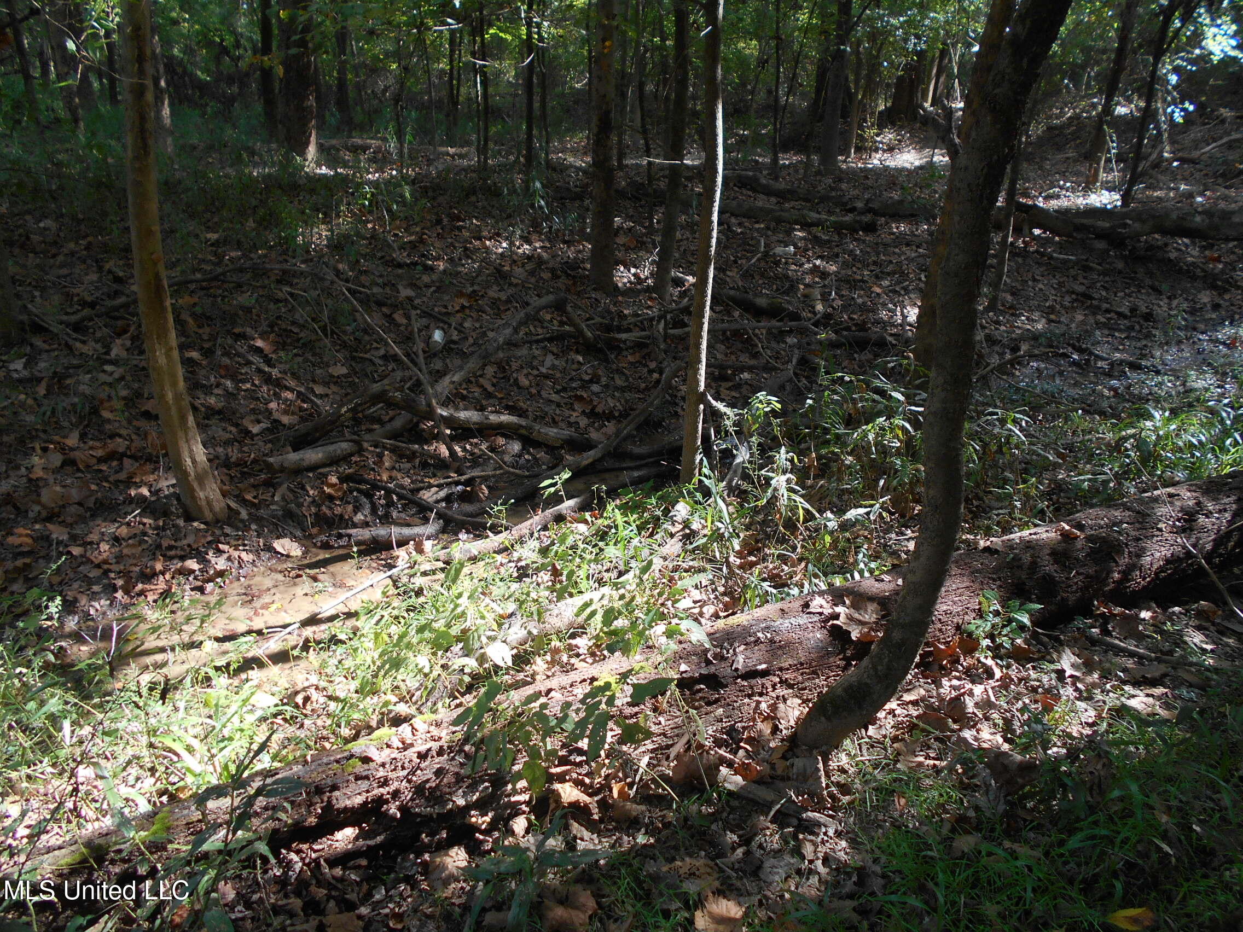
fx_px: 934
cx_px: 622
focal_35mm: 26
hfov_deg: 67.3
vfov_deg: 53.1
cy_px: 466
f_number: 3.2
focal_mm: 4.6
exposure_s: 1/80
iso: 80
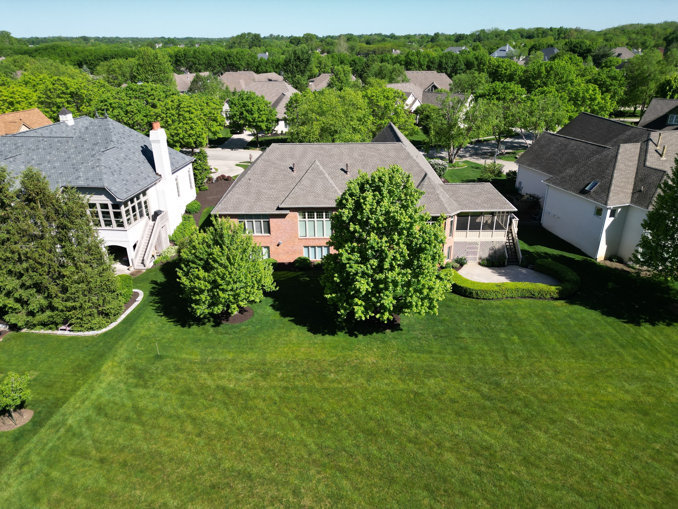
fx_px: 470
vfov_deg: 56.8
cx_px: 339
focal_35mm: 24
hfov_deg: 71.6
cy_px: 254
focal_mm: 6.72
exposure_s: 1/2500
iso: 130
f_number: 1.7
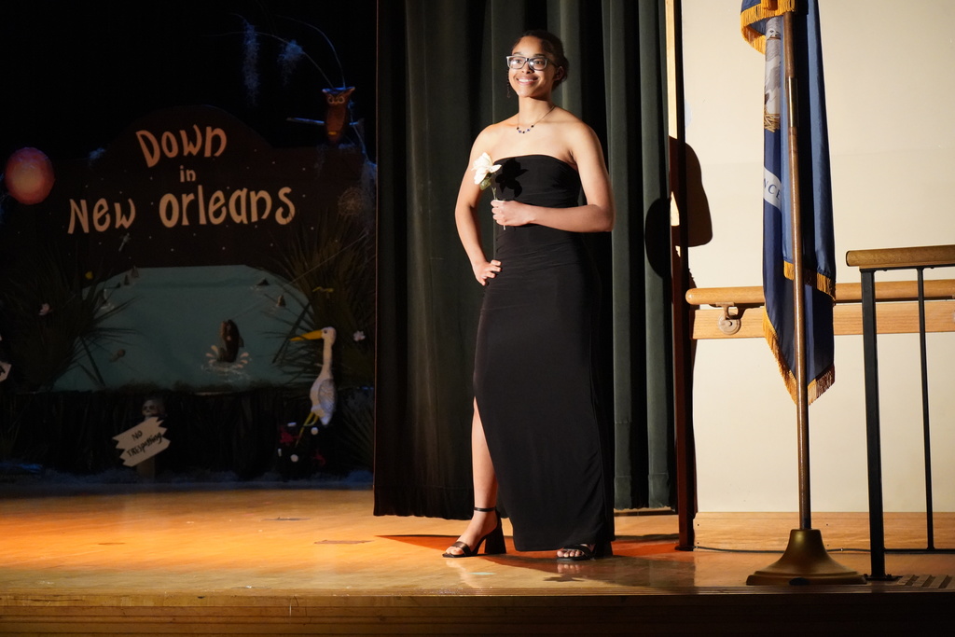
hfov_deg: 28.8
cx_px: 478
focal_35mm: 70
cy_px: 318
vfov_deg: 19.5
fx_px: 1857
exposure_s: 1/125
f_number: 5.6
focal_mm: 70
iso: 12800
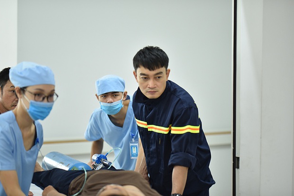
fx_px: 694
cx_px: 147
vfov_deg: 16.1
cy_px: 98
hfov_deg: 23.9
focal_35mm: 85
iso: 640
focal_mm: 85
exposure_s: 1/125
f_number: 2
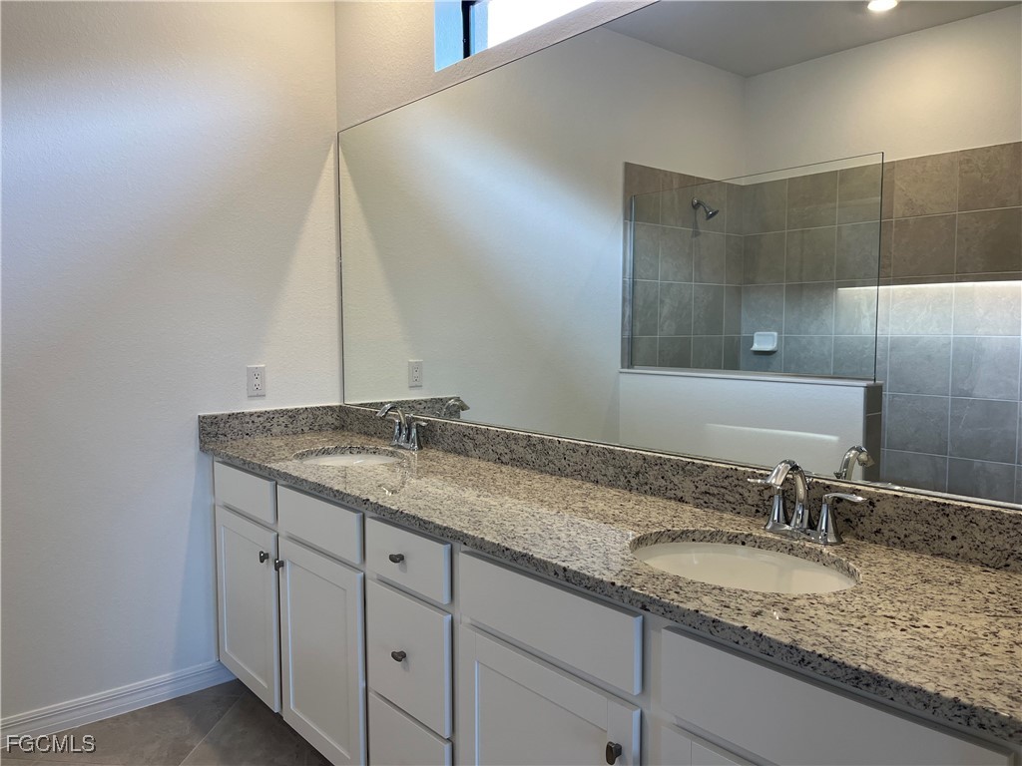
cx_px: 511
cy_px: 383
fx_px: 768
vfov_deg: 53.1
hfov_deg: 67.3
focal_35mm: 26
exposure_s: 1/120
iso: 64
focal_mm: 5.1
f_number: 1.6
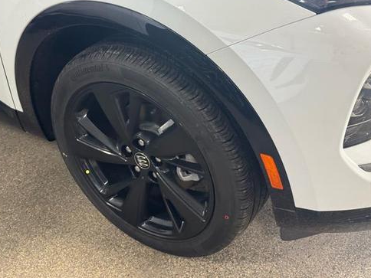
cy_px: 136
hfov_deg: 38.2
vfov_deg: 29.1
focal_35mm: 50
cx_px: 182
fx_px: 536
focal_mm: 6.76
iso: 160
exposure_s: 1/60
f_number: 1.78
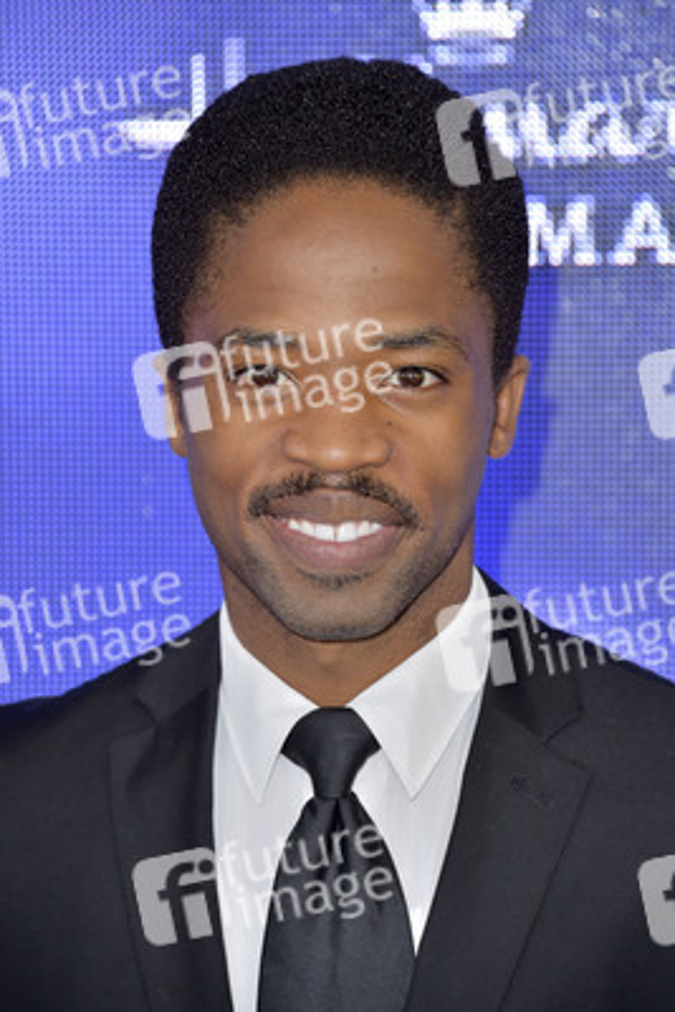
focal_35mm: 230
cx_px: 338
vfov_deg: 8.9
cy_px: 506
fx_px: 6463
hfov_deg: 6.0
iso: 320
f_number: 7.1
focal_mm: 230
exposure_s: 1/250
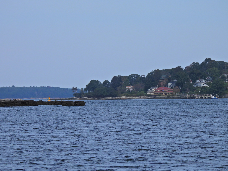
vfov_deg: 7.4
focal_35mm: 200
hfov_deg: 9.9
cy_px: 86
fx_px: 1317
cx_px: 114
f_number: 4.5
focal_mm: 35.7
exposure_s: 1/1250
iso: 100
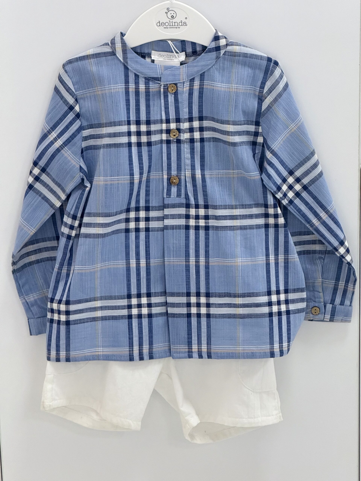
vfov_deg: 16.4
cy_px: 240
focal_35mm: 120
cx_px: 180
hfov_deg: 12.3
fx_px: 1669
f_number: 2.8
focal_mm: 15.66
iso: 250
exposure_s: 1/50
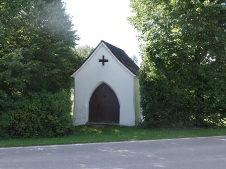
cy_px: 84
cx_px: 113
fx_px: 274
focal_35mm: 42
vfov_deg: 34.3
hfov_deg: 44.8
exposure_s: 1/125
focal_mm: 7.5
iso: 80
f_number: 3.6
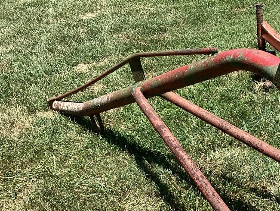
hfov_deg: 26.4
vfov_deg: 20.1
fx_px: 583
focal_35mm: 72
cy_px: 189
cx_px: 230
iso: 25
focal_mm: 3.3
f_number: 2.4
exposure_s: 1/668
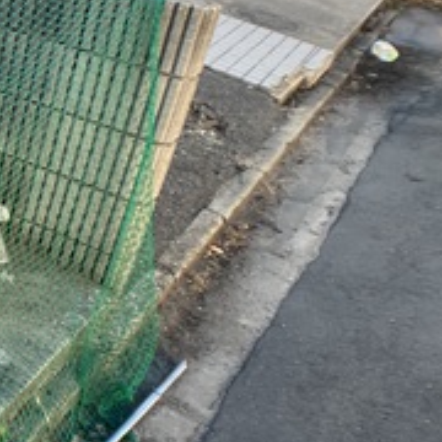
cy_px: 307
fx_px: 1112
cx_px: -189
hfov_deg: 19.9
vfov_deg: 22.3
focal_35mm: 77
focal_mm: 3.99
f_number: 1.8
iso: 32
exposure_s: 1/122
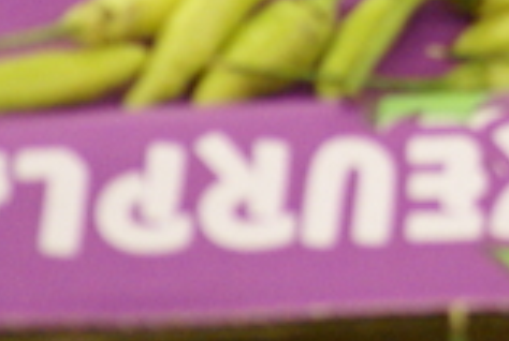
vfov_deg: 1.1
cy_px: -463
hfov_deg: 1.7
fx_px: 17197
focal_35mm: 1214
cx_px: 677
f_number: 5
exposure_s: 1/125
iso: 800
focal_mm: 160
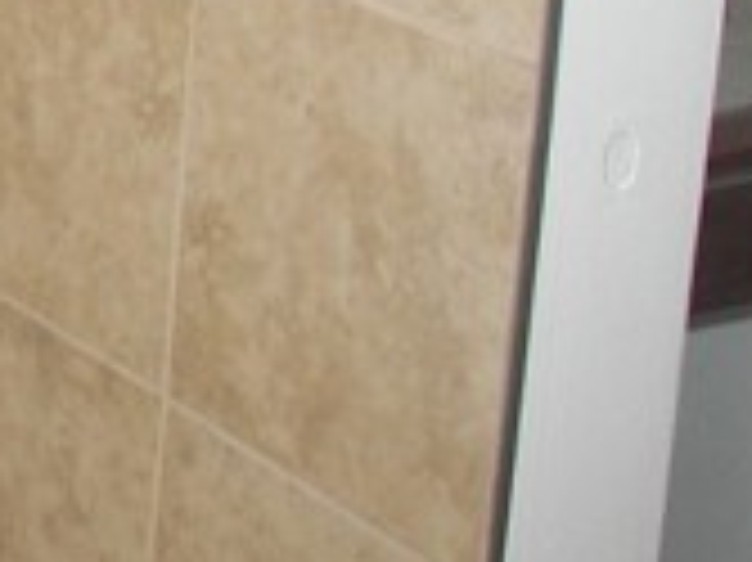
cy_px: -135
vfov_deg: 10.5
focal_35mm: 138
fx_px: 2996
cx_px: -621
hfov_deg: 12.9
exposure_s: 1/30
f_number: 2.8
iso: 100
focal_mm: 6
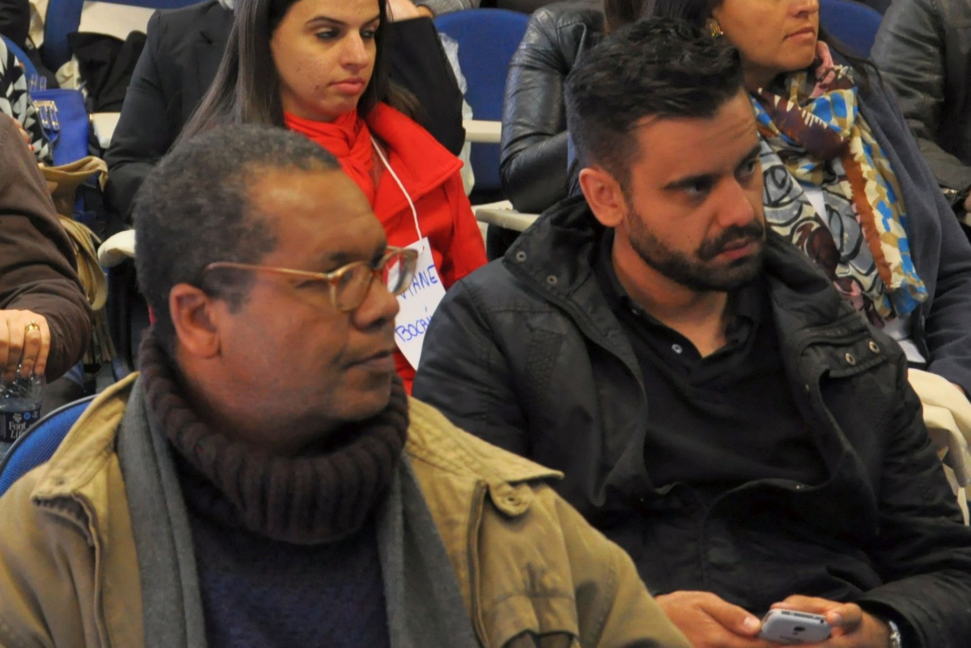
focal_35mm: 139
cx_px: 85
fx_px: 3749
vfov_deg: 9.8
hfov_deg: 14.6
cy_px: 55
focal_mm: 40
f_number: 4.5
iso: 800
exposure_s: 1/50
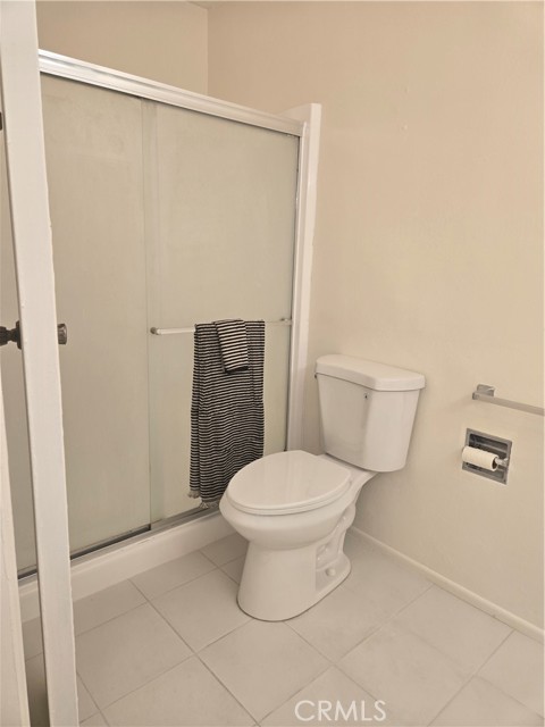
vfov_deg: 73.9
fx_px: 483
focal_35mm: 23
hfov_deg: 58.9
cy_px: 364
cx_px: 272
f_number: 1.8
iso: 50
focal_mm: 5.4
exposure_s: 1/120
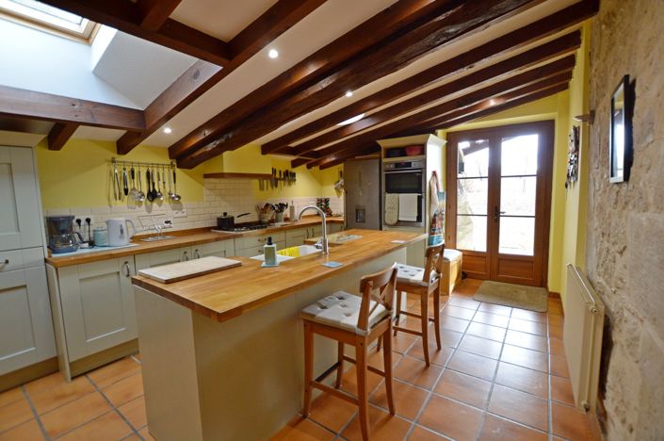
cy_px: 220
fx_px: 276
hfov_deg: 100.5
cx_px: 332
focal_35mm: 15
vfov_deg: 77.2
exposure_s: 1/60
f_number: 4
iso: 400
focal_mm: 10
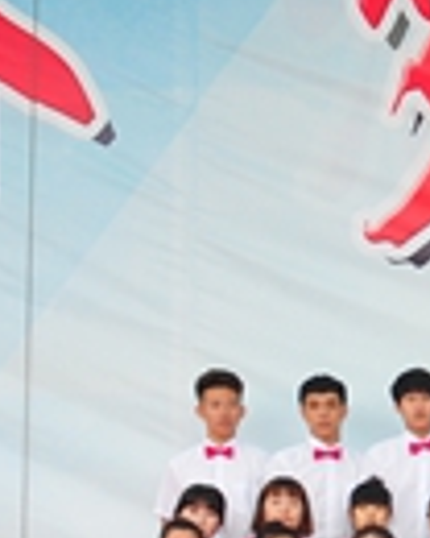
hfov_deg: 7.9
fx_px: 2816
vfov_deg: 10.8
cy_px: 588
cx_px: 1125
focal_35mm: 177
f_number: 5
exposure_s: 1/100
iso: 320
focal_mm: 24
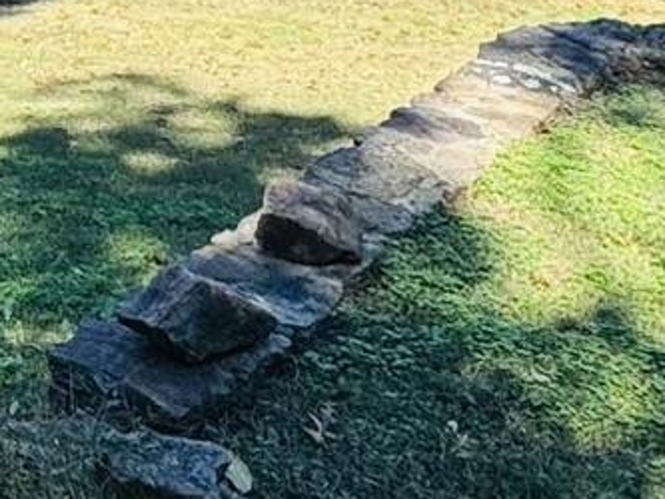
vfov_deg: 15.0
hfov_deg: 18.4
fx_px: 1653
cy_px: -393
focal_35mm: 86
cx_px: -497
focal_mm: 2.22
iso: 40
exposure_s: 1/587
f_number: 2.2
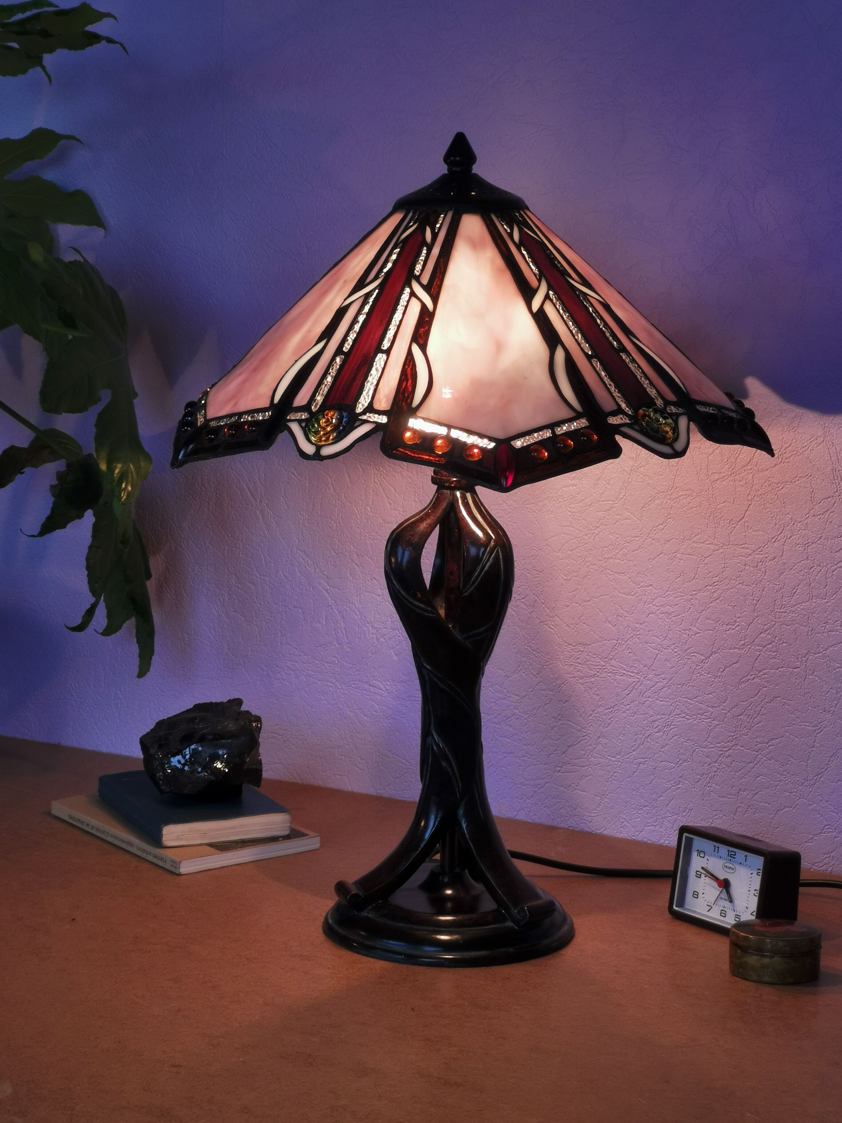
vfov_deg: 24.1
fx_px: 2627
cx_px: 421
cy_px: 562
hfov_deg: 18.2
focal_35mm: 81
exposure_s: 1/100
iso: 64
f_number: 2.4
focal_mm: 7.48
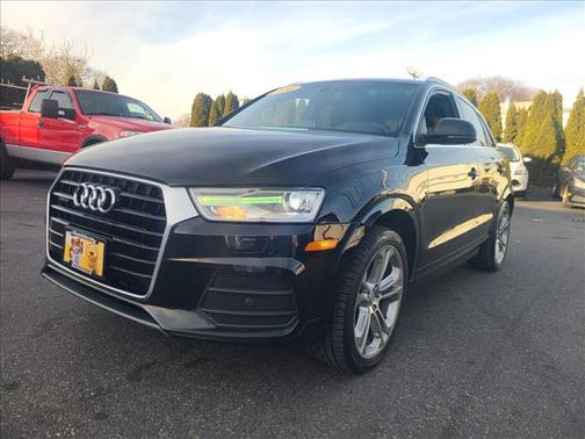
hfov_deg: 67.3
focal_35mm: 26
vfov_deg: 53.1
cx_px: 292
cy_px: 220
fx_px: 439
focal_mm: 5.4
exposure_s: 1/588
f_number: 1.8
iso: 40
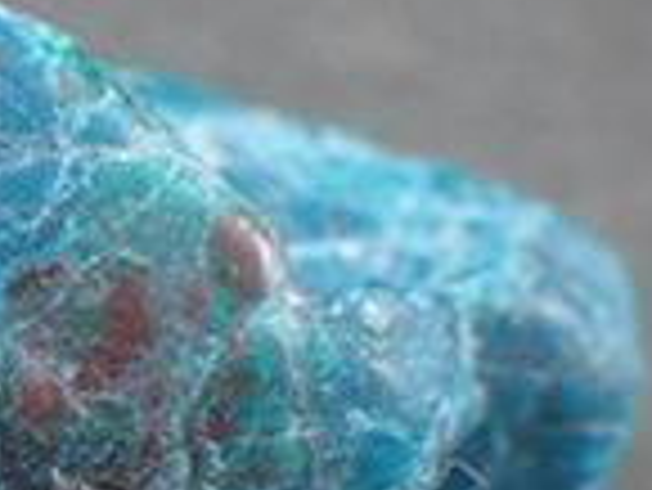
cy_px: 360
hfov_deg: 9.6
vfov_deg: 7.3
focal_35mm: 203
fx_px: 3827
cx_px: -157
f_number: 3.1
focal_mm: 8.41
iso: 320
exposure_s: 1/200
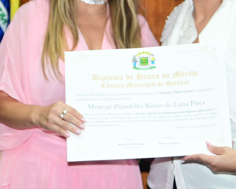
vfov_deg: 9.5
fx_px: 1131
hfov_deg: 11.9
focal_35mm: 162
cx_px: 152
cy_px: 29
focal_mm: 82
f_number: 4.5
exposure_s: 1/125
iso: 2000
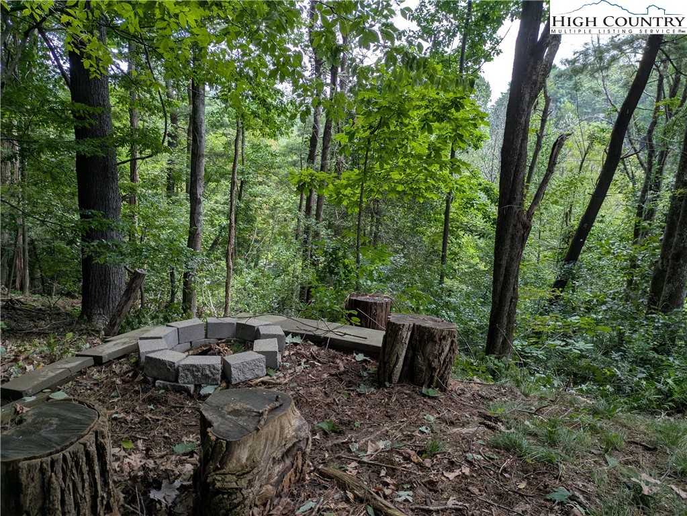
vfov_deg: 54.9
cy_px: 258
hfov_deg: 69.4
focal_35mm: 25
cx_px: 344
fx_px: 496
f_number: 1.89
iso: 49
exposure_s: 1/314
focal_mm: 5.43
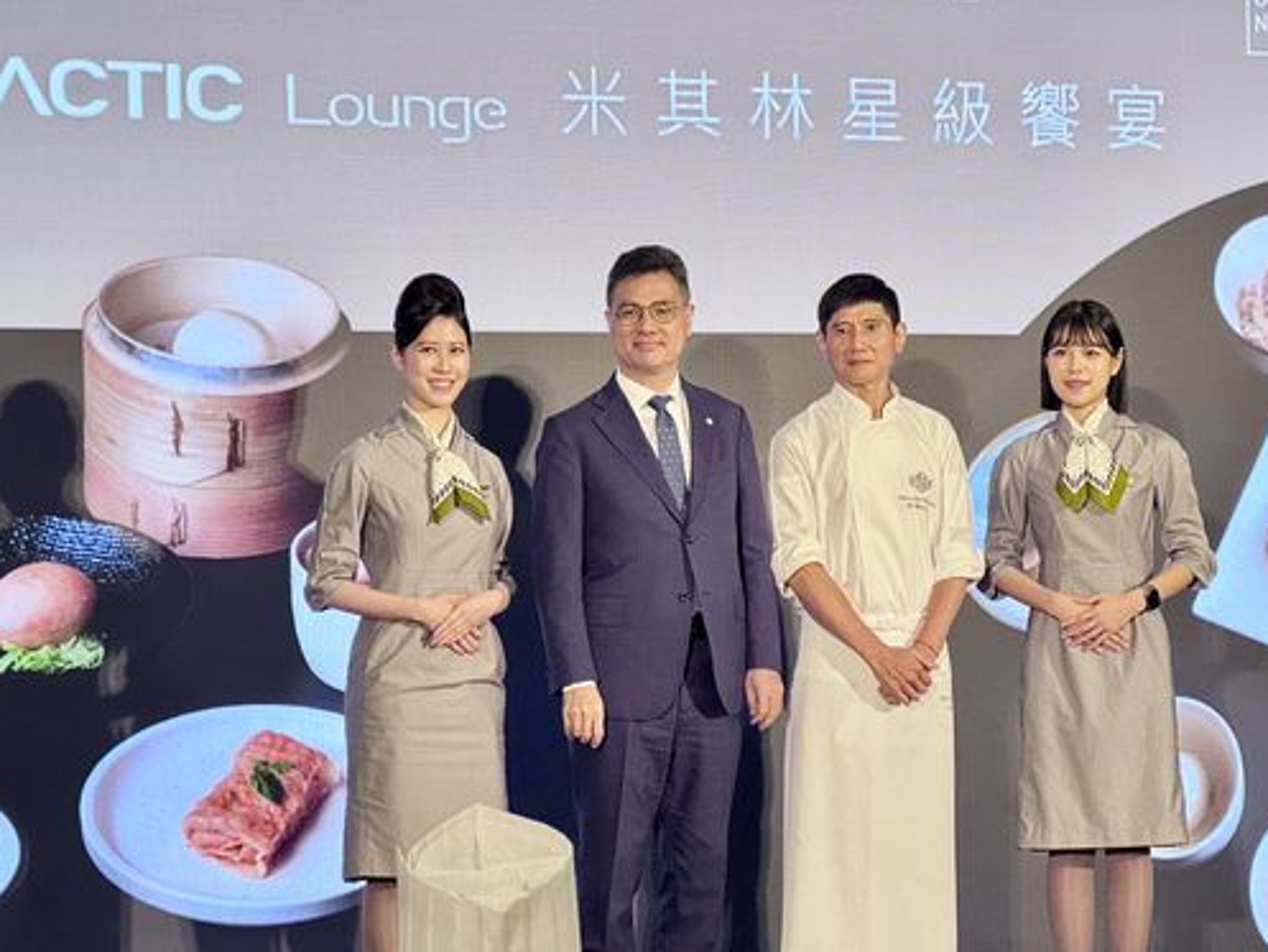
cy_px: 567
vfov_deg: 15.9
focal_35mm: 93
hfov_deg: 21.1
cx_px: 742
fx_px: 3407
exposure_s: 1/60
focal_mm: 9
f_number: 2.8
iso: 400
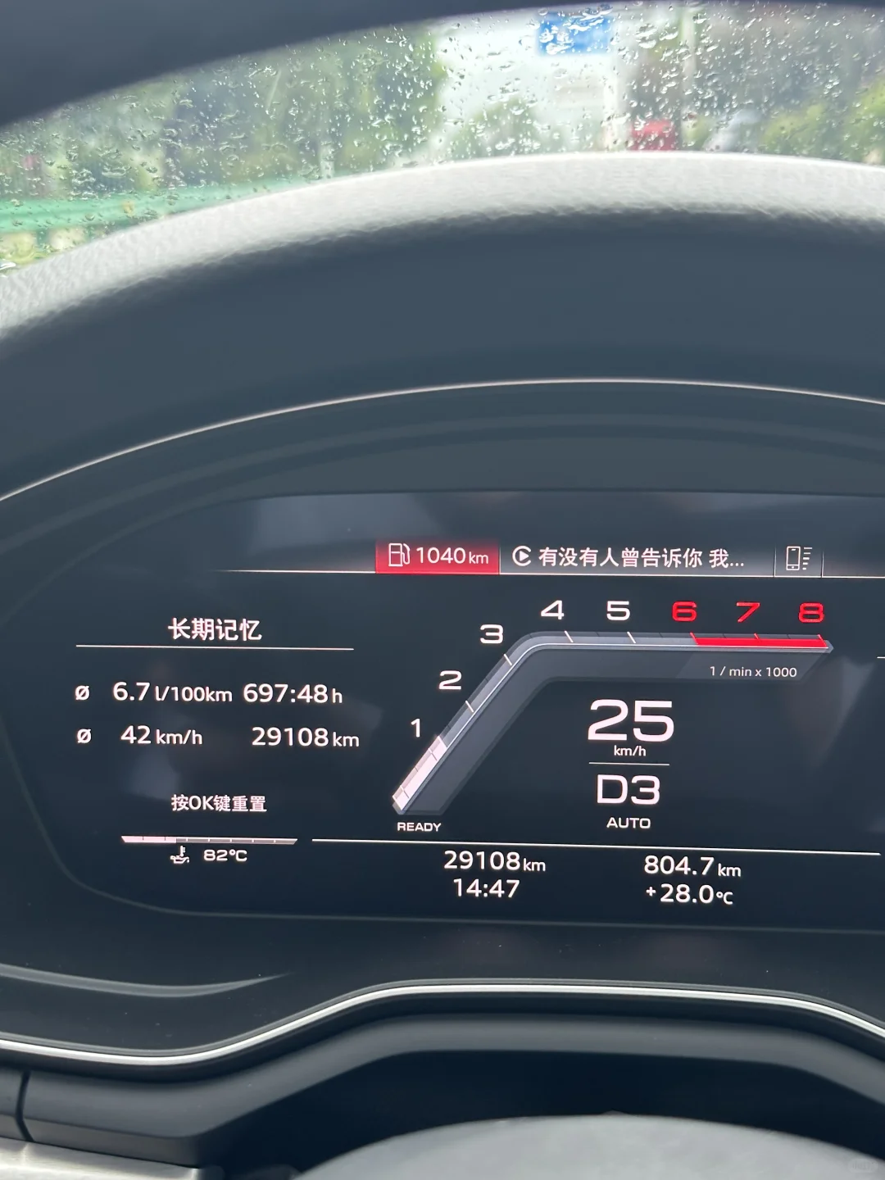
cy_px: 590
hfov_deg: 30.3
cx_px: 442
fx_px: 1636
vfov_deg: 39.7
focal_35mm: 48
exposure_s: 1/60
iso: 100
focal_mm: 6.86
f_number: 1.78
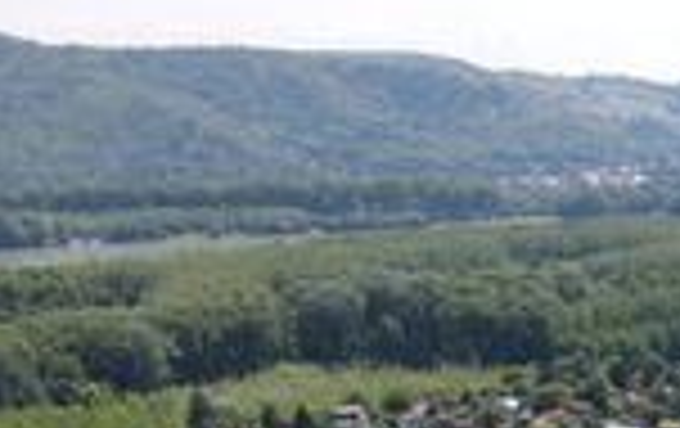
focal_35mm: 86
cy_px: 851
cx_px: 1139
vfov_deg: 13.2
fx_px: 1597
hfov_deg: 19.5
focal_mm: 4.5
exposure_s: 1/500
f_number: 2.8
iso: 110
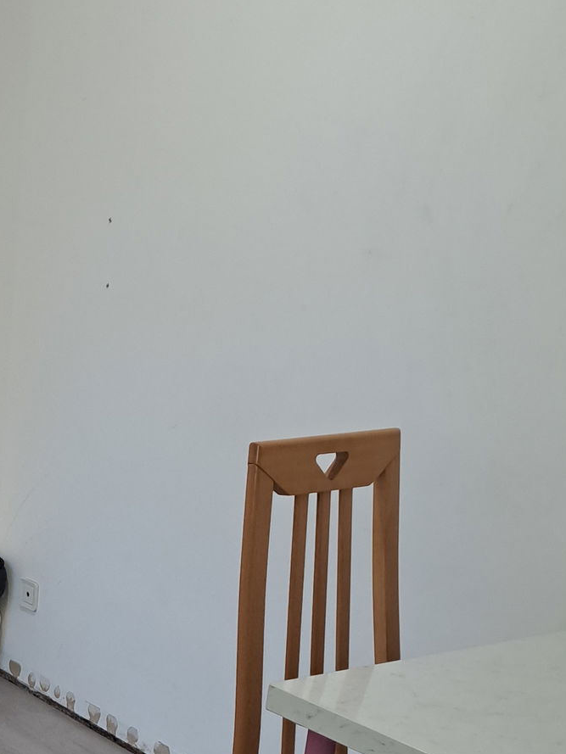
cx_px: -90
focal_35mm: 60
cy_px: 707
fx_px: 1308
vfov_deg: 30.5
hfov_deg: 22.7
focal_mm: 4.65
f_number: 1.8
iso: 200
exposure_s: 1/50
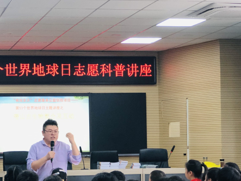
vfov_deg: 14.3
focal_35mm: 103
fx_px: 717
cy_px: 123
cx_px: 38
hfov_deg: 18.8
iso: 100
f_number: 2.8
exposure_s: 1/30
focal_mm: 6.6
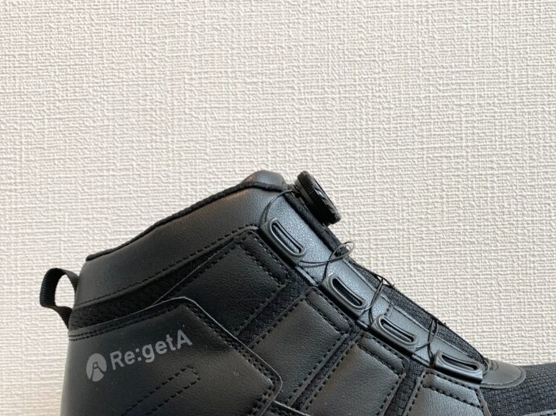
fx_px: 610
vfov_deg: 37.0
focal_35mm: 38
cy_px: 297
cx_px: 365
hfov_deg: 48.3
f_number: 1.8
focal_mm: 4.25
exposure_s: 1/60
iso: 125
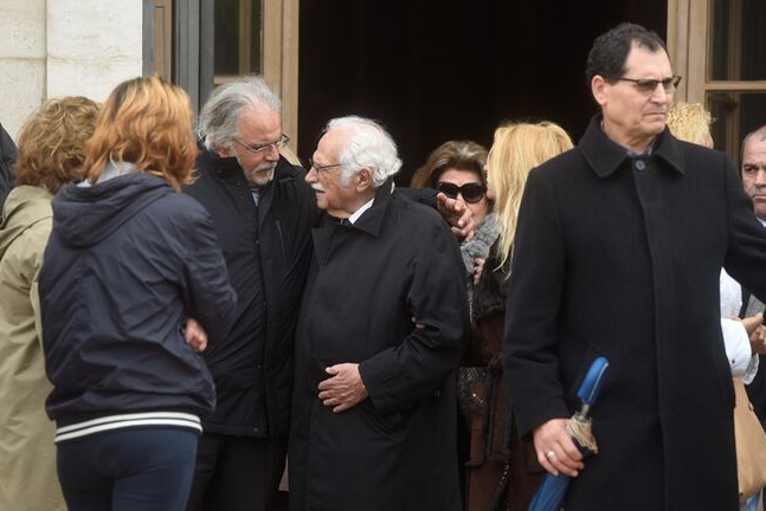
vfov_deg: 5.6
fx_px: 5236
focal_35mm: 246
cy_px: 294
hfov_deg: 8.4
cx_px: 345
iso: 800
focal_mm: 200
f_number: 5.6
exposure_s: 1/640
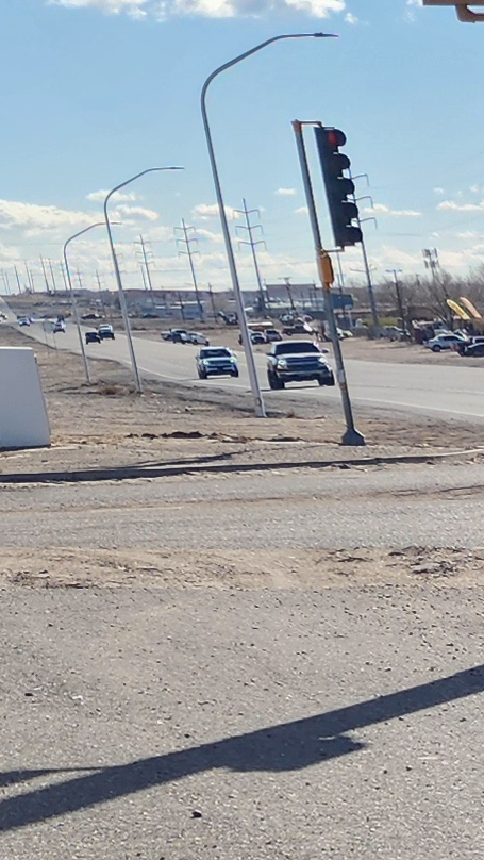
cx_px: 1656
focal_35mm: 124
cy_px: 1102
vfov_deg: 16.4
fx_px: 2827
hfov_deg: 7.8
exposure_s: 1/1222
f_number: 1.8
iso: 12
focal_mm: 6.4
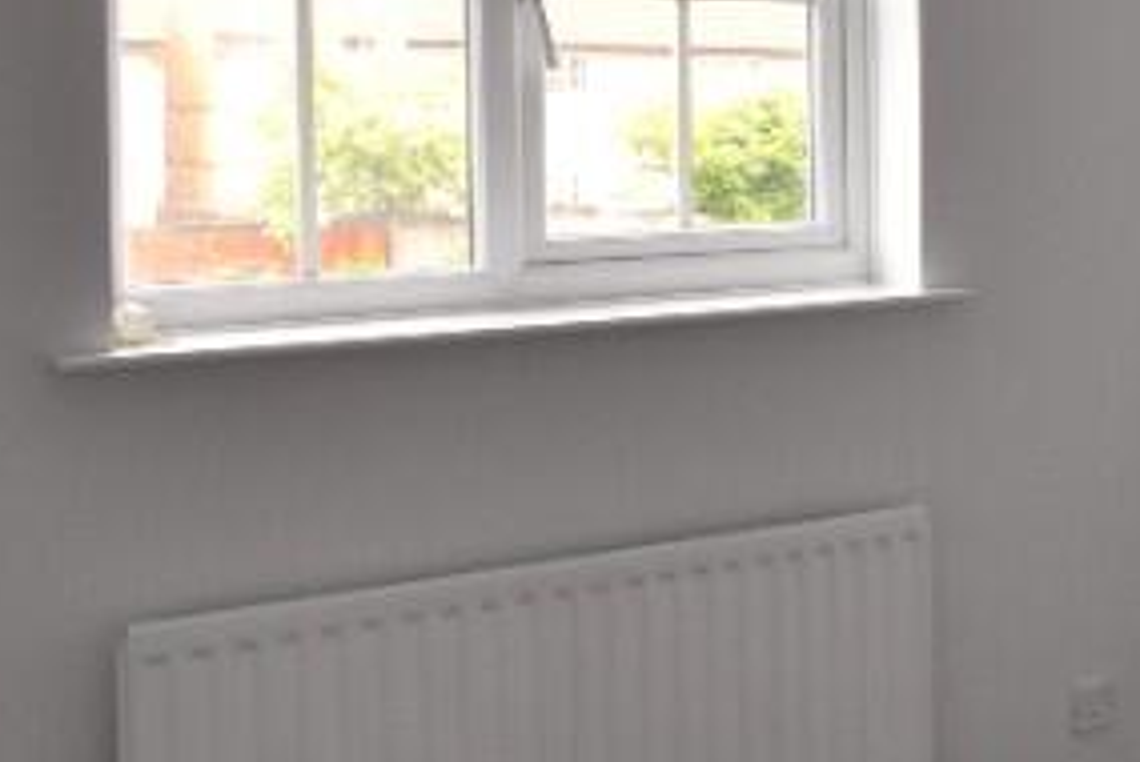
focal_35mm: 54
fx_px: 1712
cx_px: 1349
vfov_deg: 24.8
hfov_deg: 31.3
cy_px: 178
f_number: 5.6
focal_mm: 10
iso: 400
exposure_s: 1/60
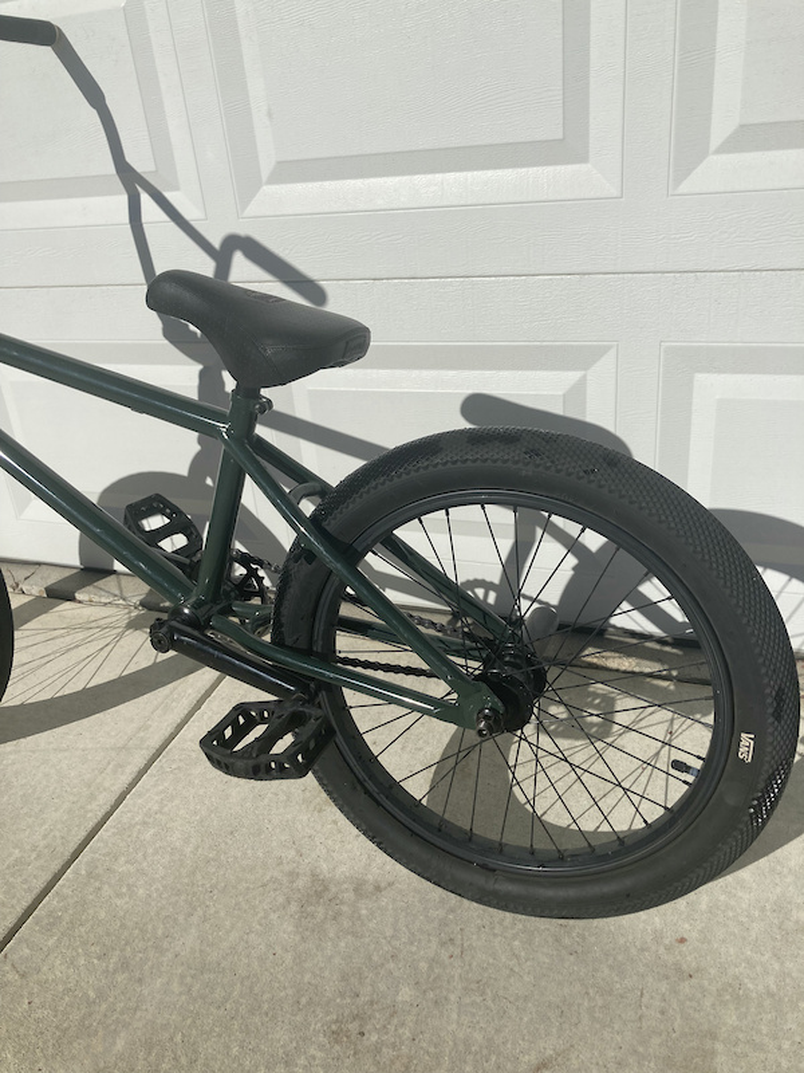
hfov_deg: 49.7
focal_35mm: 28
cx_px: 402
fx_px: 867
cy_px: 536
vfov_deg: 63.4
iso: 20
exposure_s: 1/6024
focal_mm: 3.99
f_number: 1.8
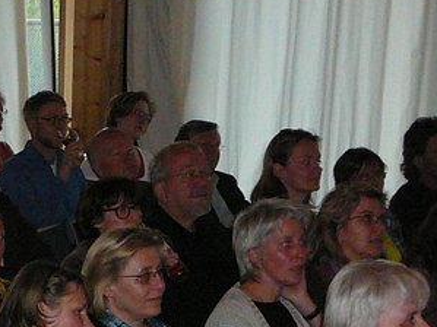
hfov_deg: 15.8
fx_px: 1476
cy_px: 410
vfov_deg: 12.3
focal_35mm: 117
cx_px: -162
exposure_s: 1/30
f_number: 2.8
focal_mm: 5.2
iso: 320
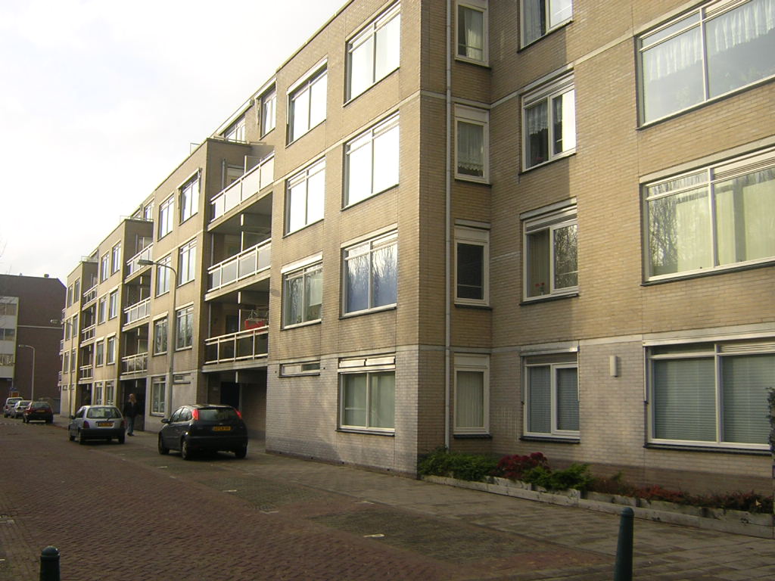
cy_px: 290
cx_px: 388
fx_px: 806
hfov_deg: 51.4
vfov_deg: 39.7
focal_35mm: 36
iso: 100
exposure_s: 1/186
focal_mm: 4.7
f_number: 2.6
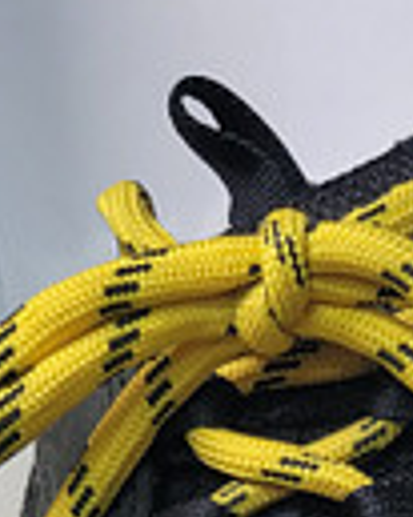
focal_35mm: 148
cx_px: 864
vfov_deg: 11.5
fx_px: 2264
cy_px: 1106
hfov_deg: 9.6
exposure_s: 1/120
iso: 80
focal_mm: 5.4
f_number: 1.8
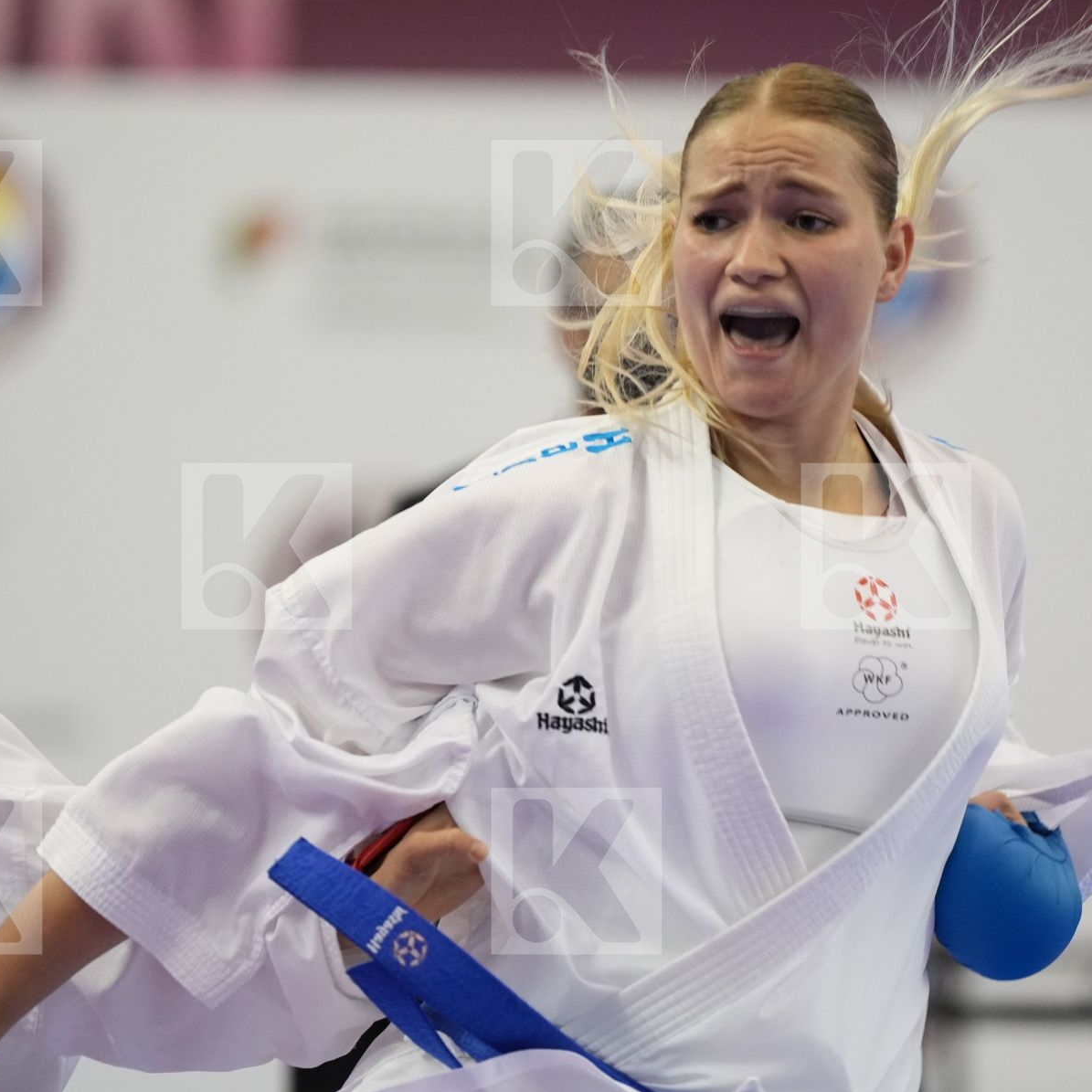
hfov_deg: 4.6
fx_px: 13705
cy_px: 546
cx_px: 577
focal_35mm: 384
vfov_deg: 4.6
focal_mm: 200
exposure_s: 1/1000
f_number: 2.8
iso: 2500
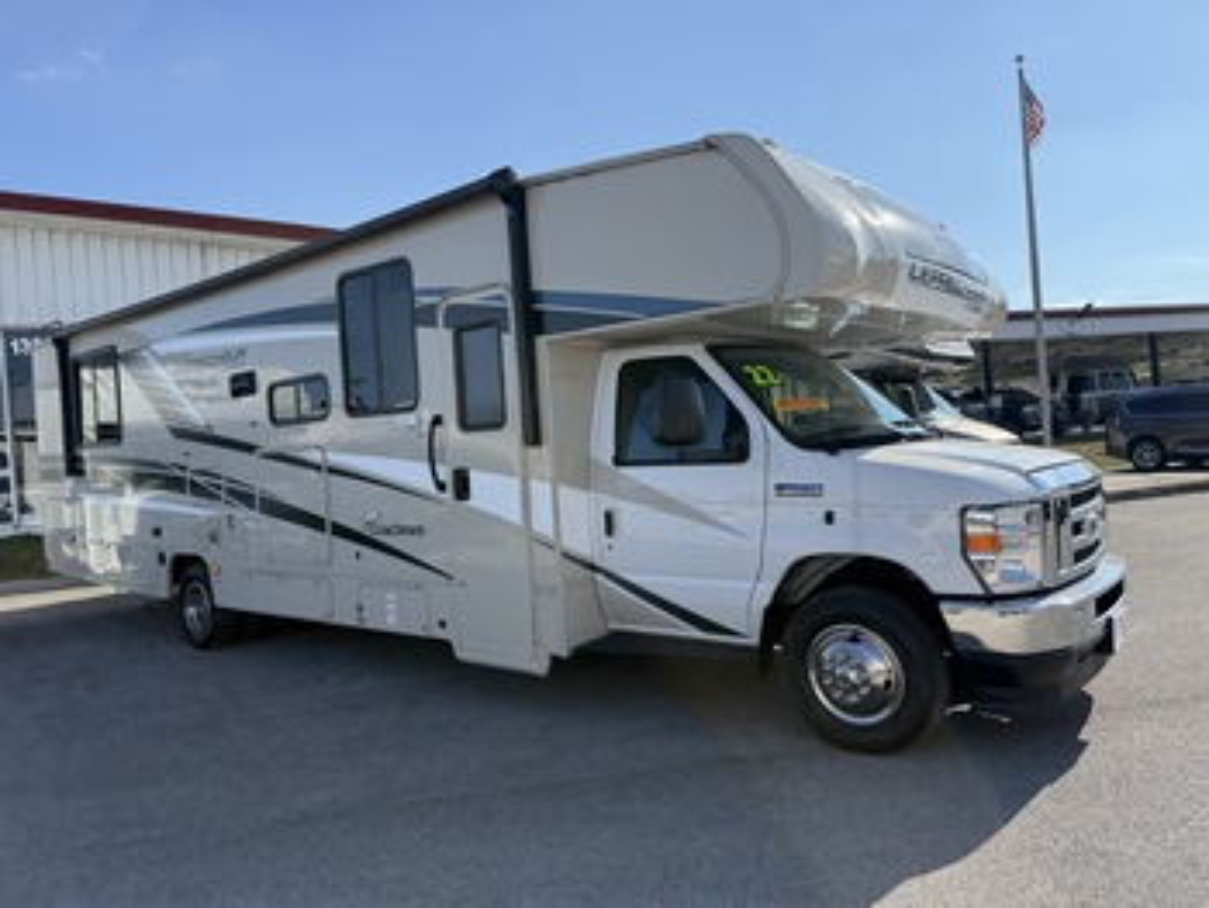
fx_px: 839
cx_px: 604
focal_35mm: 24
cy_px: 454
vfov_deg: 56.9
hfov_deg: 71.6
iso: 100
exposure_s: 1/4405
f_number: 1.78
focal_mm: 6.76
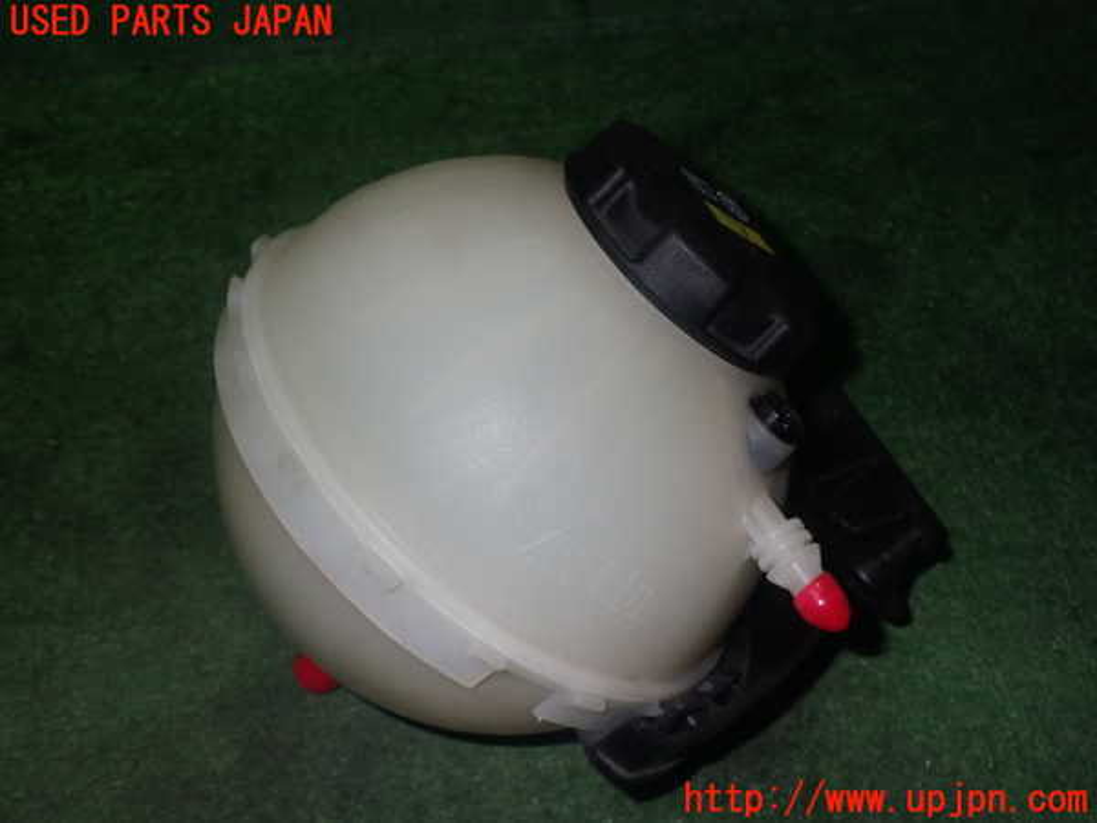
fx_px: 1141
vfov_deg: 39.7
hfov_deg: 51.4
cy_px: 412
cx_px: 548
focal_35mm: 36
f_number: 7.1
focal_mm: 6.37
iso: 400
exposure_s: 1/40
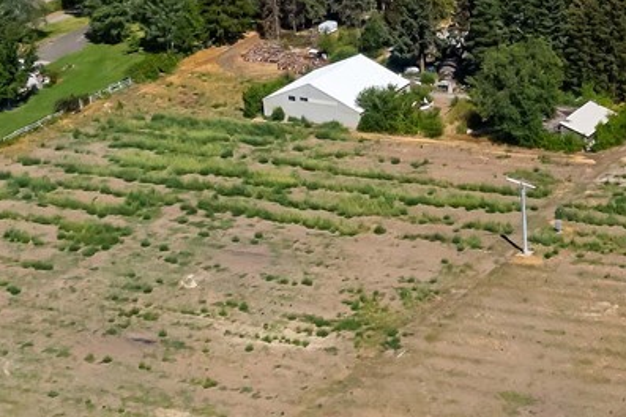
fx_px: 1633
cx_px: 543
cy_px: 21
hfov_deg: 21.3
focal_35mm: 94
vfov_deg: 14.3
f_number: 2.8
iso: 100
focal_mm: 8.38
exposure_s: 1/8000
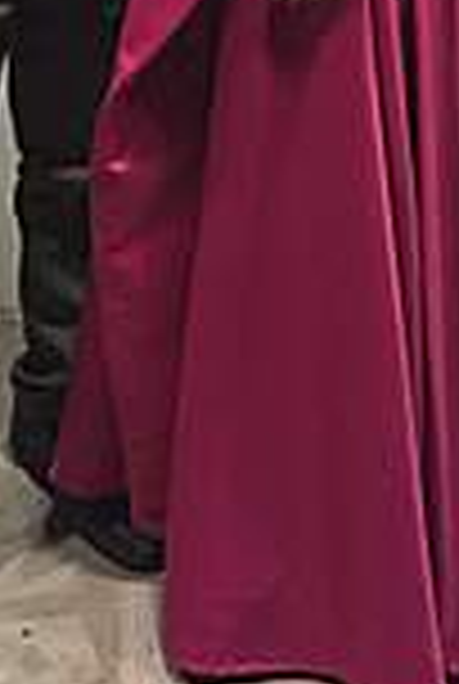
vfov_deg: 19.6
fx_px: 1809
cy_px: -216
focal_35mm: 95
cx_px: 148
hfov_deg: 14.4
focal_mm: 4.15
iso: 250
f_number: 2.2
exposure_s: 1/24
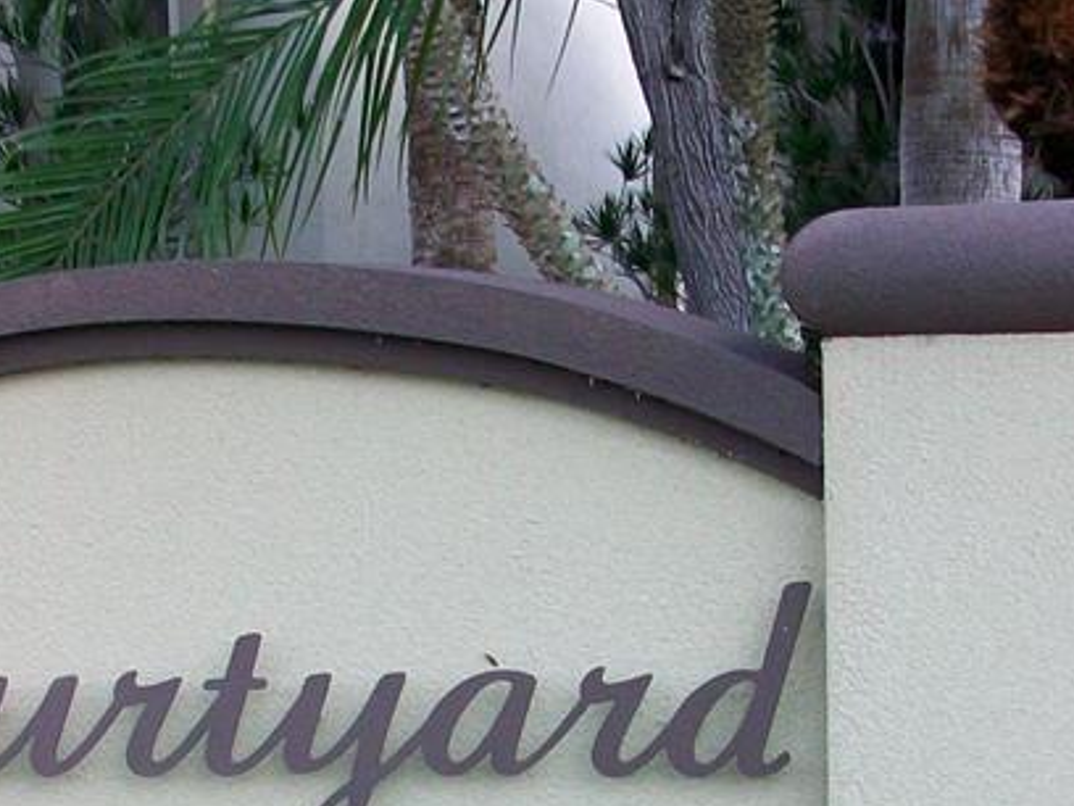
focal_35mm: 113
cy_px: 869
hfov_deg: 17.4
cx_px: 400
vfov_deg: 12.9
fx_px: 3506
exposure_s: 1/250
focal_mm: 5.7
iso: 64
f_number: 2.8
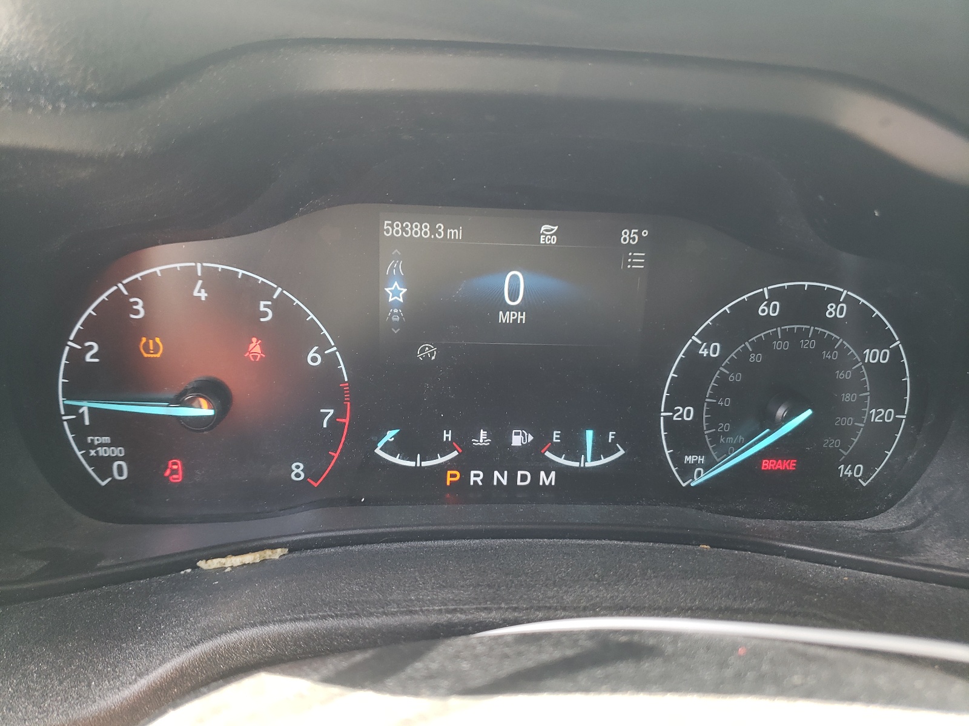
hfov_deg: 67.3
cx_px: 484
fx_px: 728
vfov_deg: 53.1
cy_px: 363
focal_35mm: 26
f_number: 1.5
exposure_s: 1/60.2
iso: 57
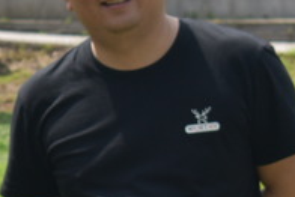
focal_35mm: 368
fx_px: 3018
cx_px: -345
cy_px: 237
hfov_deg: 5.5
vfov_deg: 3.7
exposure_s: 1/200
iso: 100
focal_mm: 48
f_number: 8
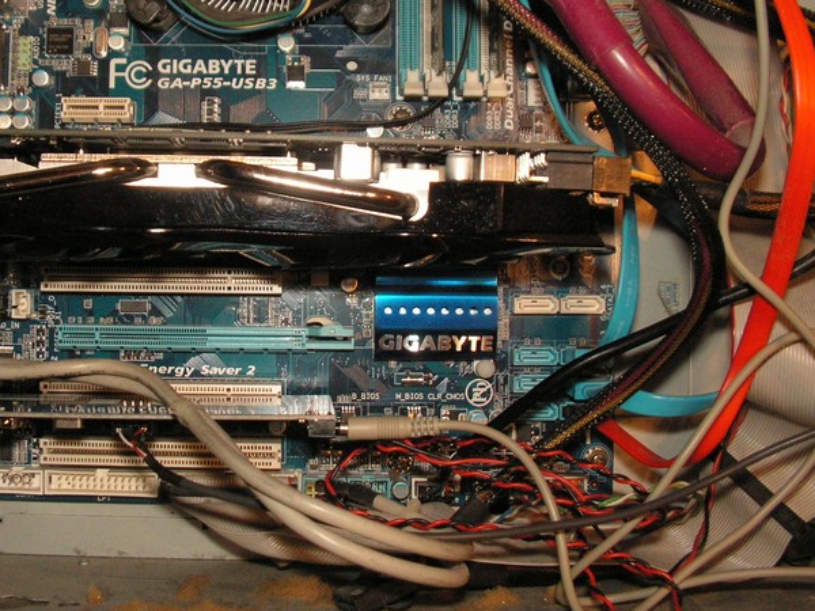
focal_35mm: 48
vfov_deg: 30.1
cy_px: 223
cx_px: 327
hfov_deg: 39.5
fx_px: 1130
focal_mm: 6
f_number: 3.2
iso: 160
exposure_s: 1/40
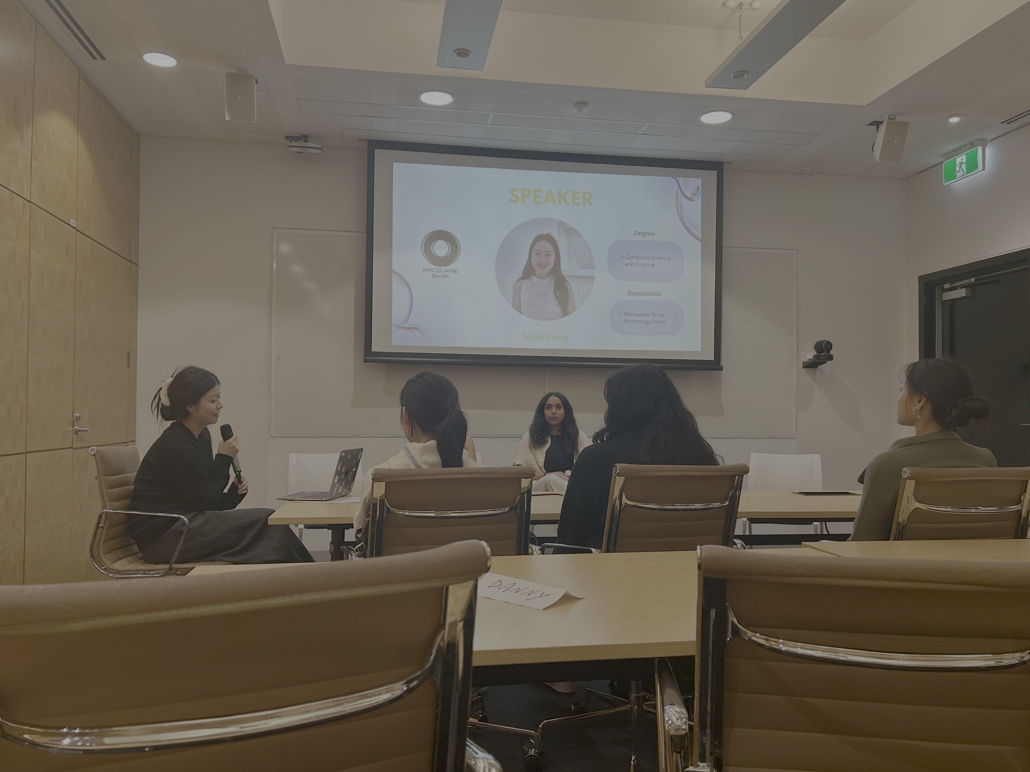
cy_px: 391
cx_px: 519
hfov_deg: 65.3
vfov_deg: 51.4
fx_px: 803
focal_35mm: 27
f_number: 1.5
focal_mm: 5.7
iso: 32
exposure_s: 1/122
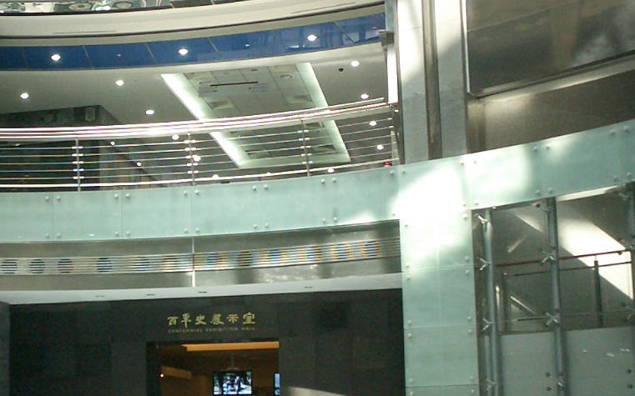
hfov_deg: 30.6
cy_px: 292
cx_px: 173
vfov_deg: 19.6
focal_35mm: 66
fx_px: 1142
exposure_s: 1/60
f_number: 3.5
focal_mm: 5.6
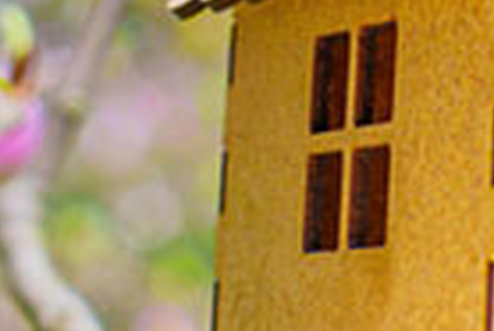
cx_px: 1301
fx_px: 2940
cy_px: -534
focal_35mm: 214
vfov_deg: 6.1
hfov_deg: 8.5
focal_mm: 33
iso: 100
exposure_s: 1/1600
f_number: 3.5
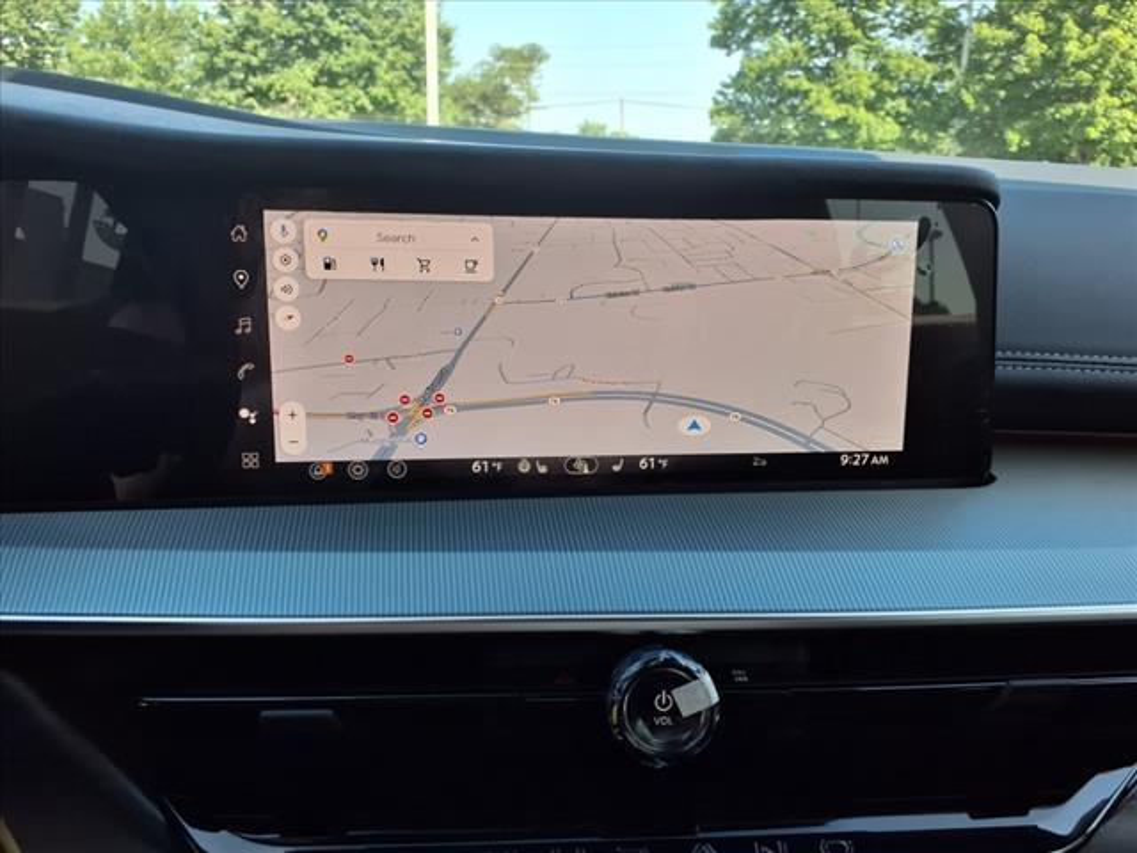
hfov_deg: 65.3
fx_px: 887
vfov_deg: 51.4
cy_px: 426
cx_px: 568
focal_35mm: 27
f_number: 1.9
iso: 40
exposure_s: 1/312
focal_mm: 3.58
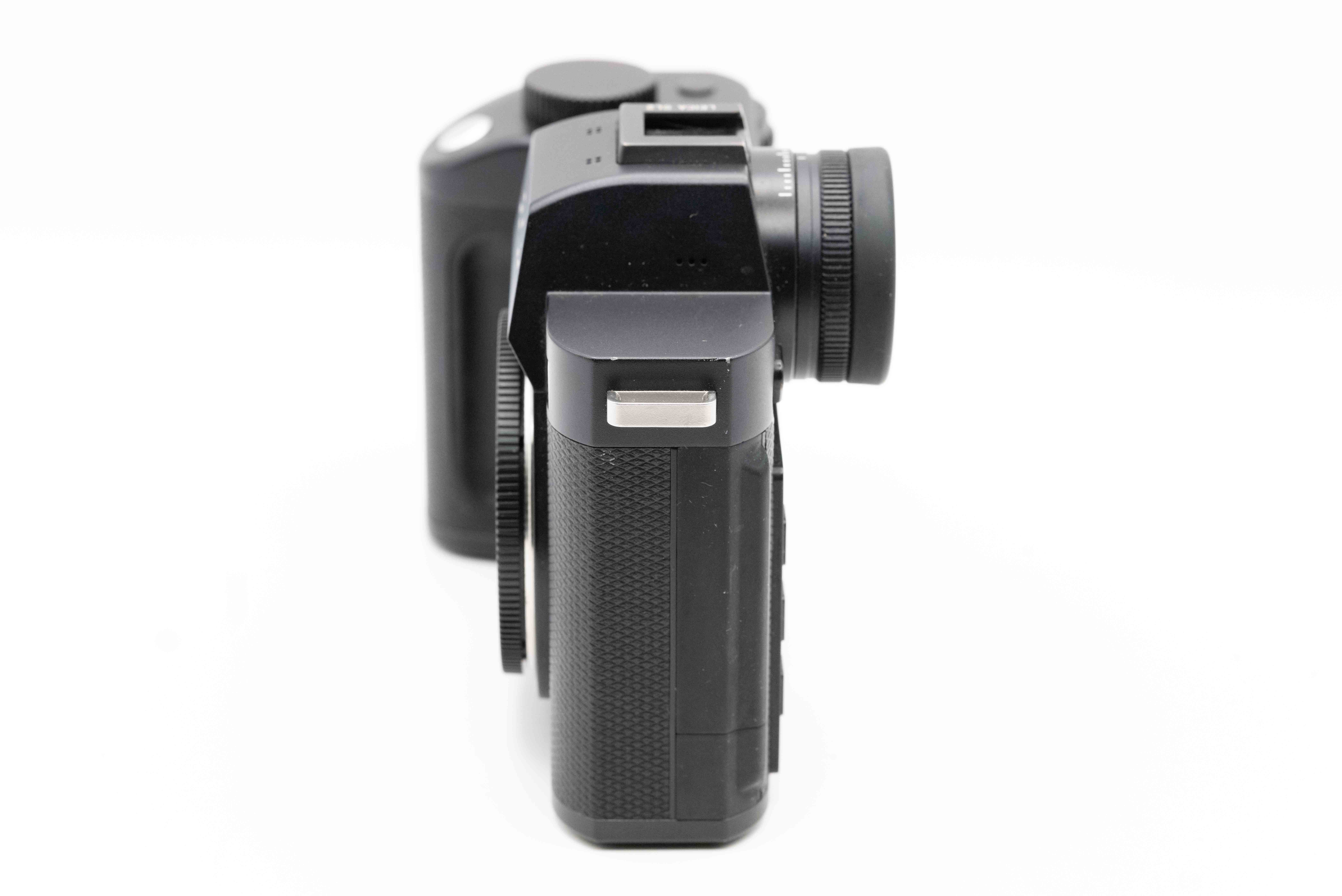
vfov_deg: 15.2
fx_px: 3356
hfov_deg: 22.6
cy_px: 448
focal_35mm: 90
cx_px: 671
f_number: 10
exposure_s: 1/200
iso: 3200
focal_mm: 90
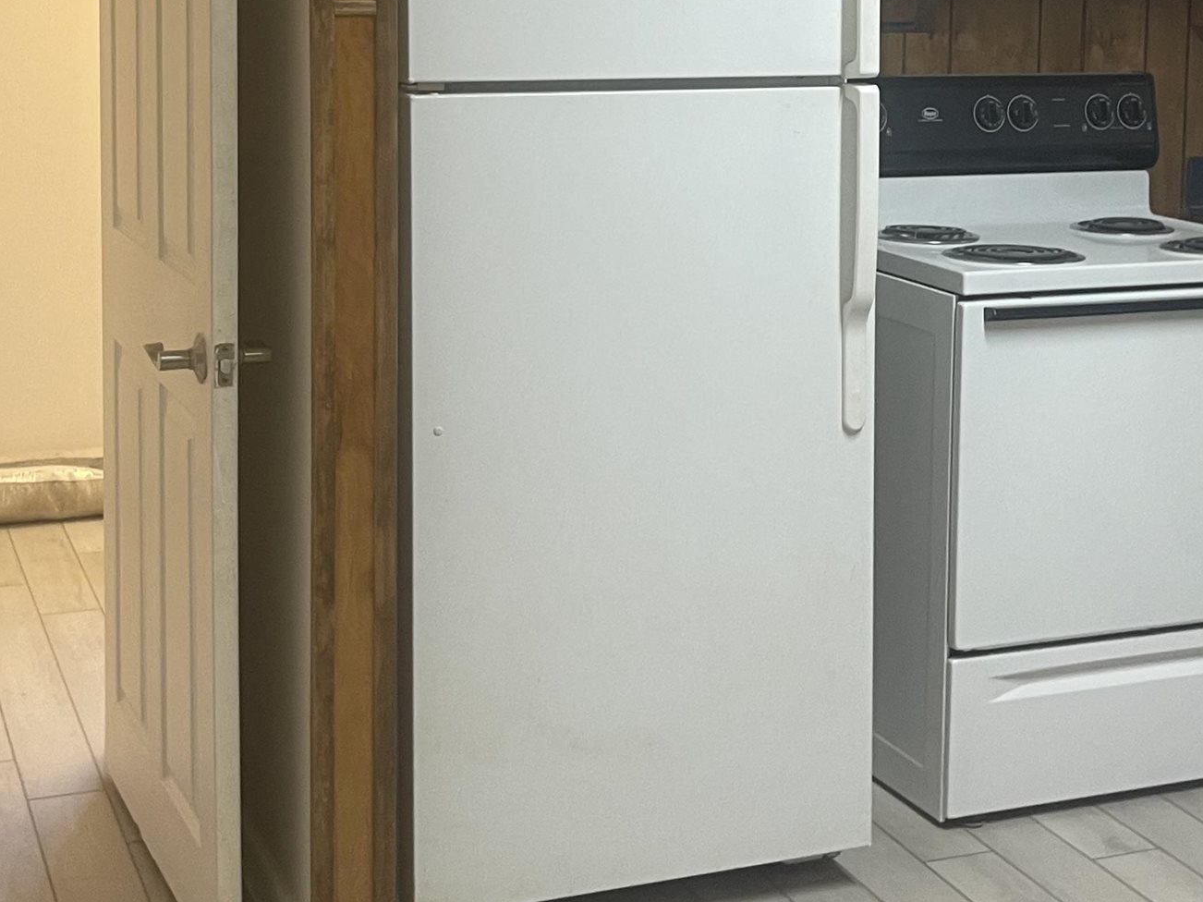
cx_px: 664
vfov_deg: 24.2
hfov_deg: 32.7
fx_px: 2050
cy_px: 127
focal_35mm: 59
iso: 80
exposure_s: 1/60
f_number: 1.6
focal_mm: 5.1
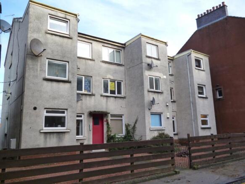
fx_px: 198
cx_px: 122
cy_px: 92
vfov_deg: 49.7
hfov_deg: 63.5
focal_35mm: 28
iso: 160
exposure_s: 1/200
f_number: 3.1
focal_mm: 5
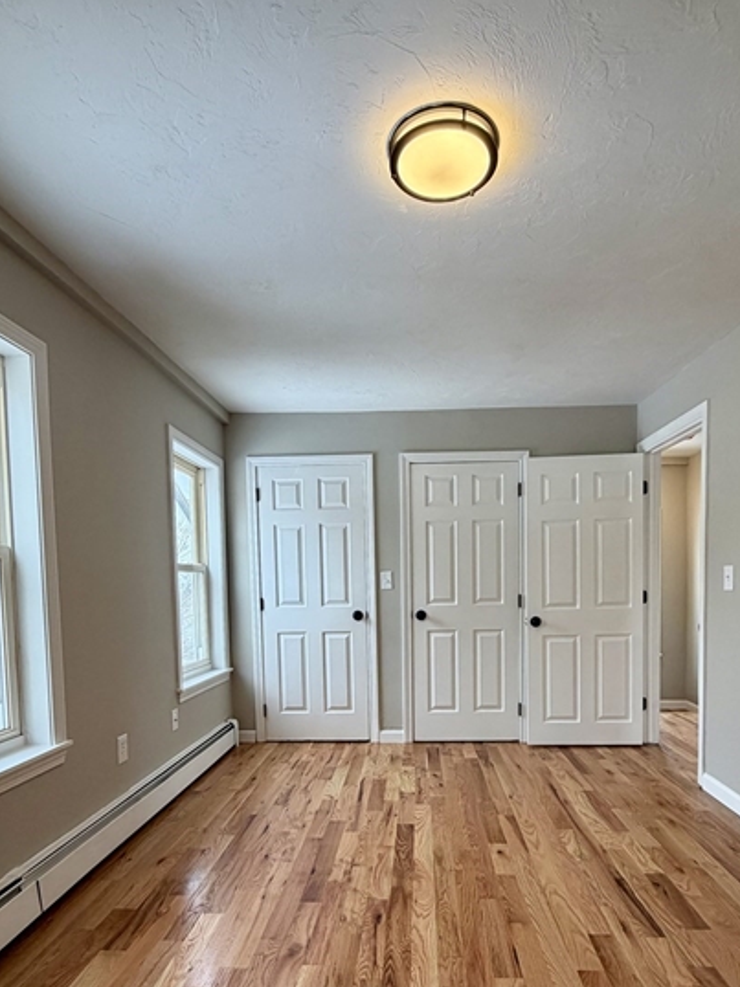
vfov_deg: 80.1
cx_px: 393
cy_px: 624
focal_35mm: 20
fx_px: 571
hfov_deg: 65.9
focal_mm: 2.22
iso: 125
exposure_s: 1/120
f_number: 2.2
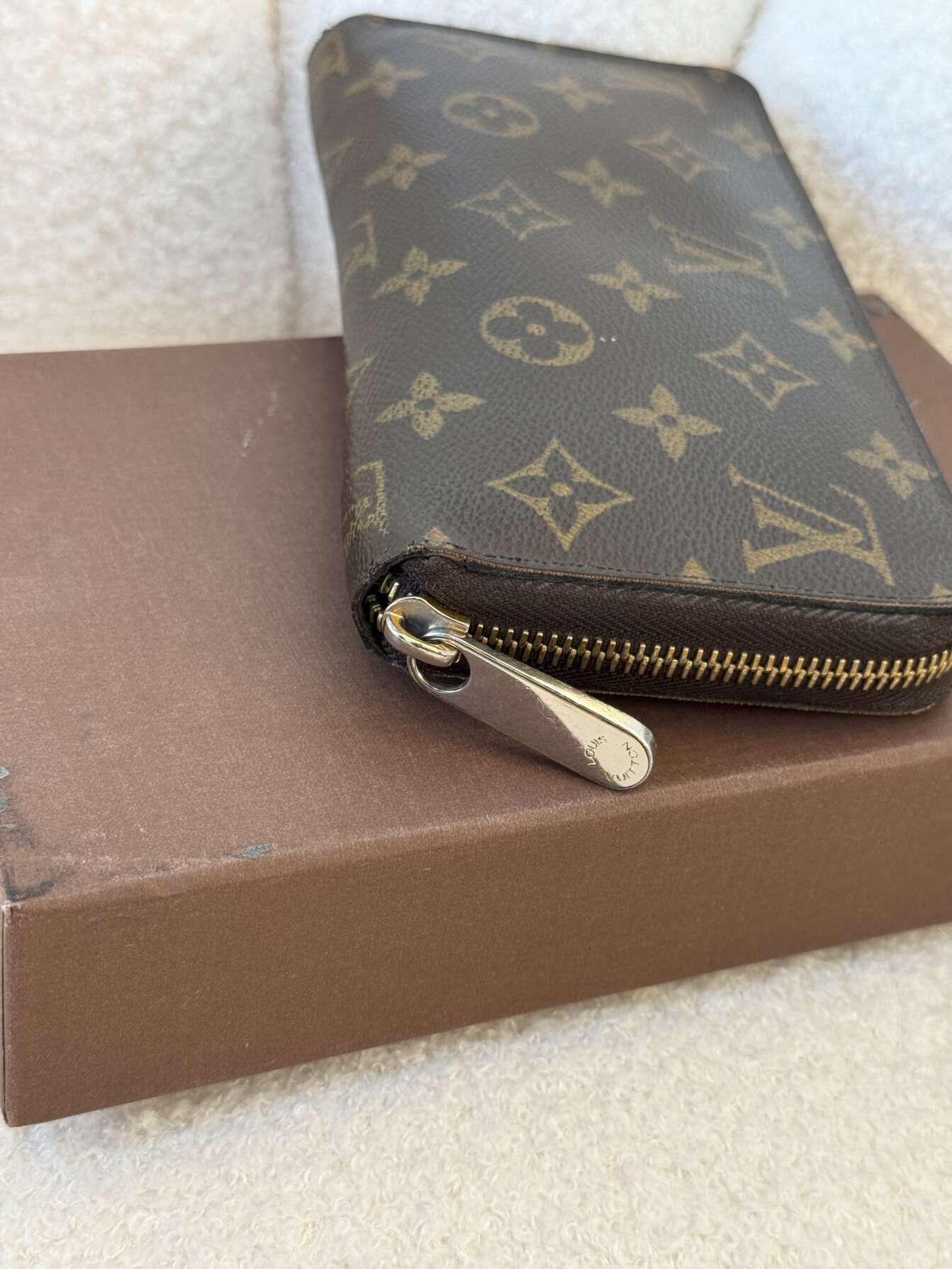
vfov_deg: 39.7
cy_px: 634
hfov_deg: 30.3
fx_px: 1760
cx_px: 476
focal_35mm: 48
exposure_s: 1/100
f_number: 1.78
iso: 160
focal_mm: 6.76
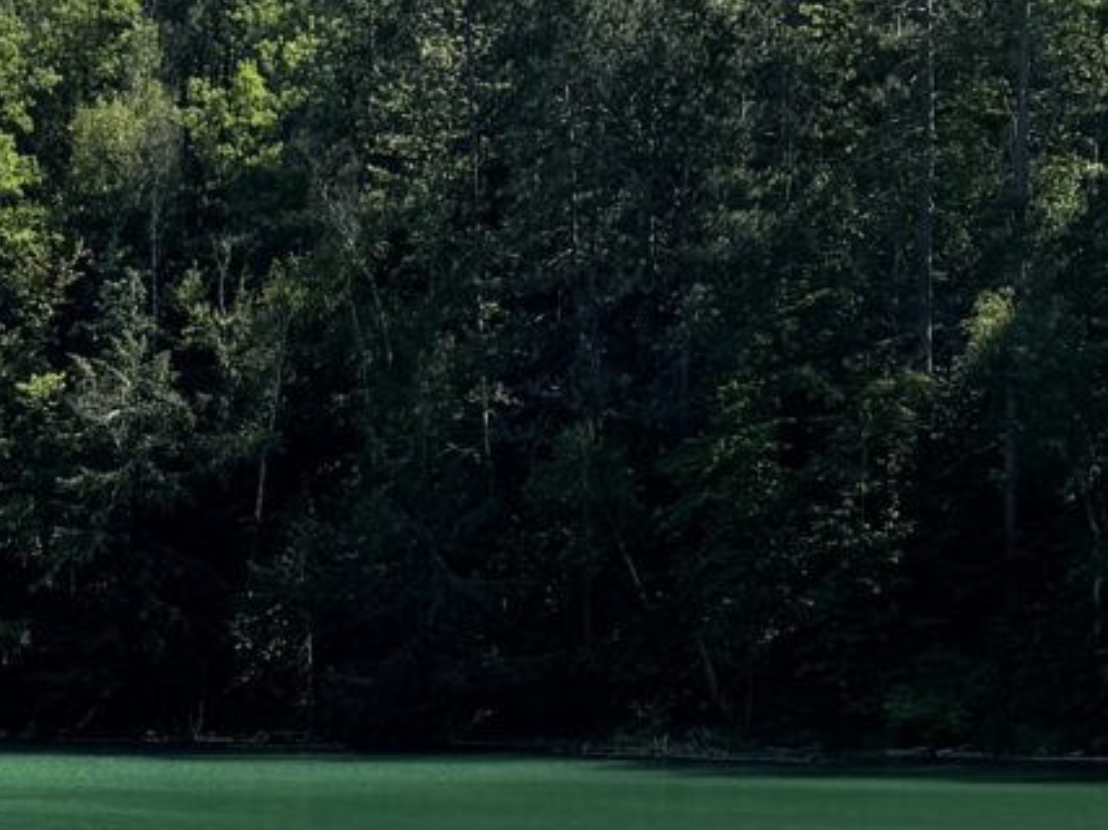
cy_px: 1370
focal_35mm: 108
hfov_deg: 17.5
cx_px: -182
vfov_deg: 12.7
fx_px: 3456
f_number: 1.78
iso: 80
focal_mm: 6.76
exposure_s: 1/2710
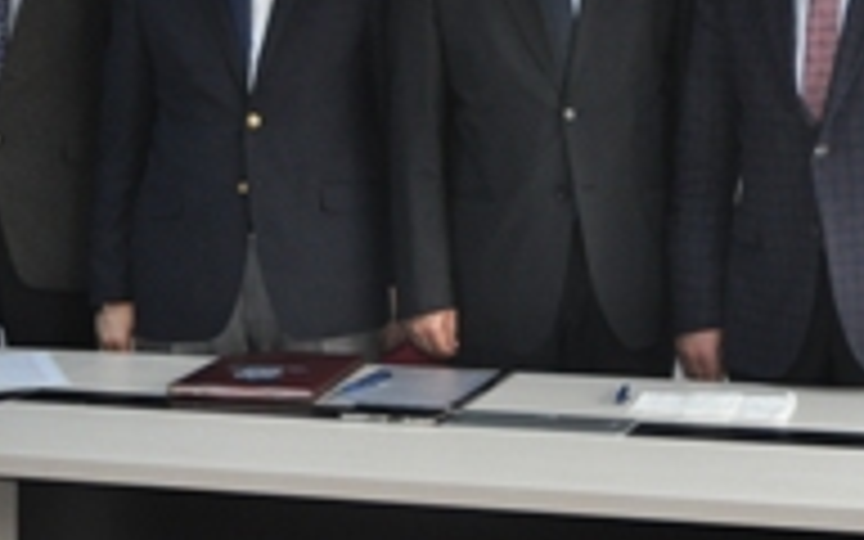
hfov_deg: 20.2
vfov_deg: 12.4
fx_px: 2430
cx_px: 454
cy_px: -72
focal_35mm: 103
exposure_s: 1/60
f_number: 3.8
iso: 800
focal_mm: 29
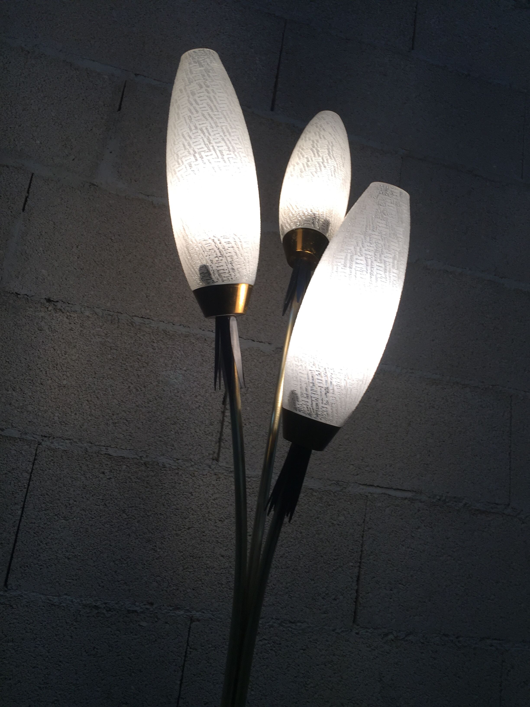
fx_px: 592
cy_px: 354
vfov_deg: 61.7
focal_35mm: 29
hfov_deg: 48.2
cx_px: 265
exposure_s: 1/168
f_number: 2.2
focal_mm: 4.15
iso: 32
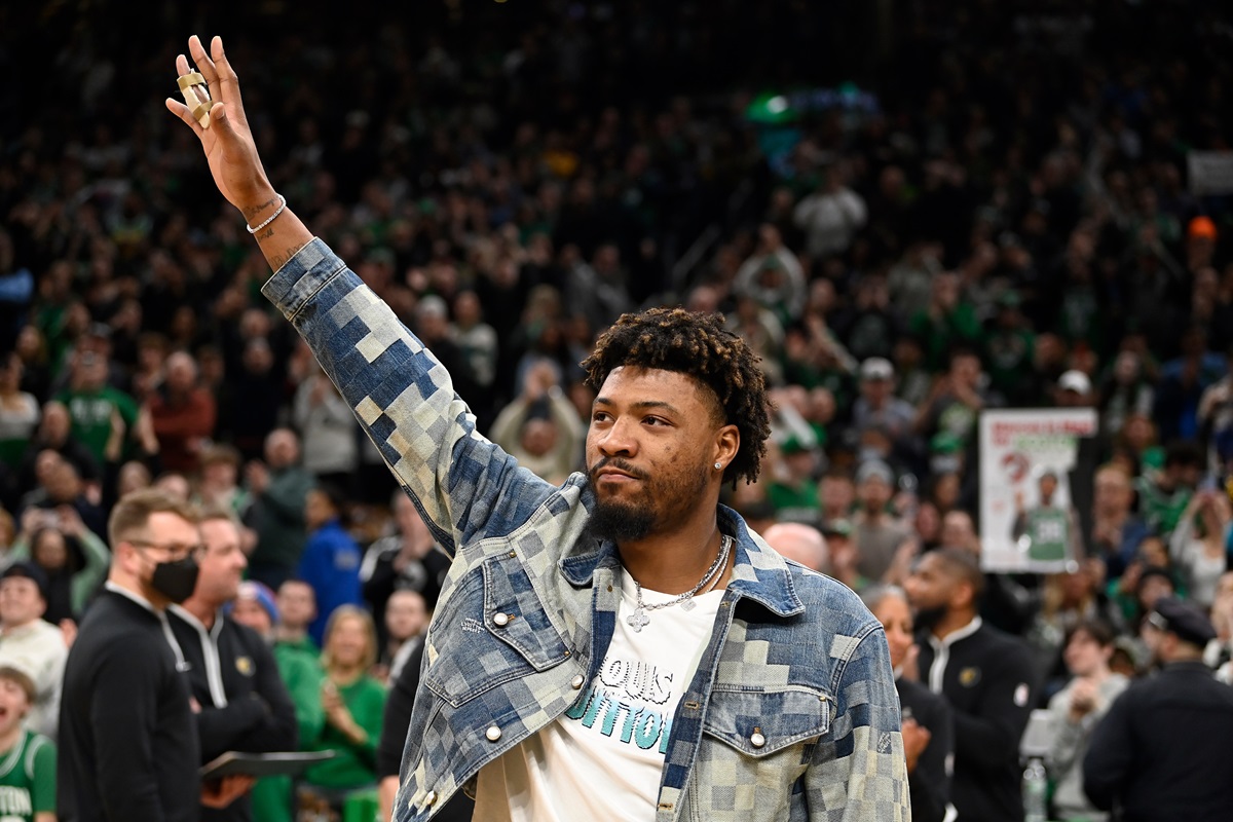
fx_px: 2397
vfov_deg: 19.5
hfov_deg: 28.8
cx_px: 616
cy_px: 411
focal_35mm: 70
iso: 2500
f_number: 3.2
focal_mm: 70
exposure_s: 1/1250
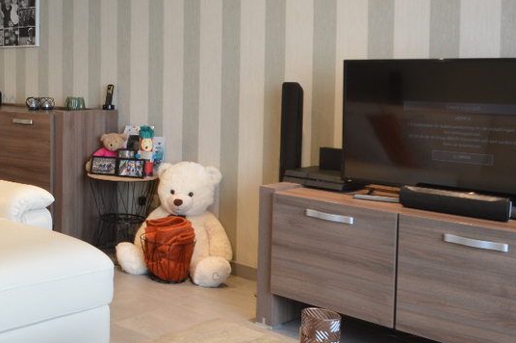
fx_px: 705
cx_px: -55
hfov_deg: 34.5
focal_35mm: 49
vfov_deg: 27.0
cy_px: 92
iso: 100
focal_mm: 13
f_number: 11
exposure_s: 2
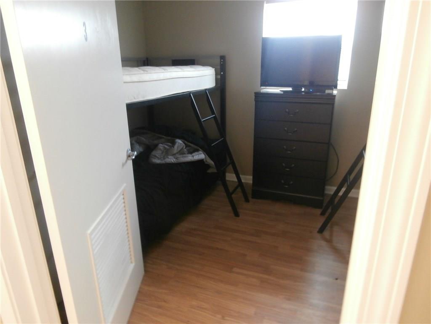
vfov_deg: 56.8
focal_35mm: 24
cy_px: 162
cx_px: 216
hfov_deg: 71.6
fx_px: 299
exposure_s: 1/13
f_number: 3
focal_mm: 4.2
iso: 400
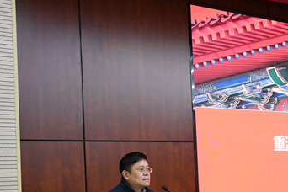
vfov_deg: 20.4
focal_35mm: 66
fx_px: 527
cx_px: 222
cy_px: 157
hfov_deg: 30.0
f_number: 4.2
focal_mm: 25
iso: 2000
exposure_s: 1/125
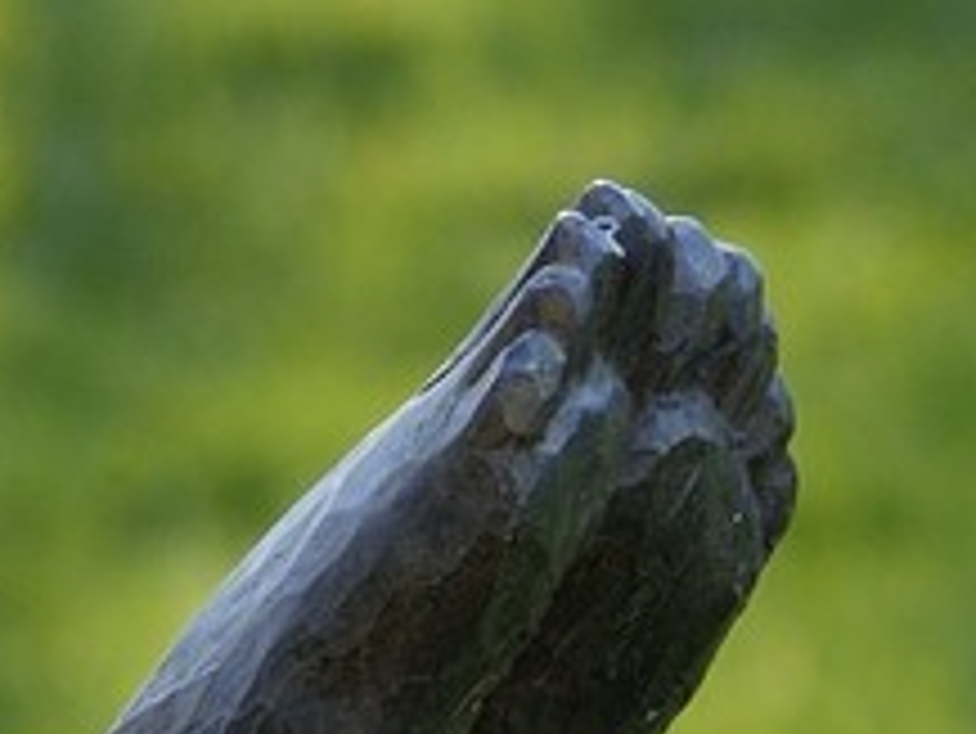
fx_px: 34925
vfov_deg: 1.2
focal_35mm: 1238
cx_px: -2370
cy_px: 2254
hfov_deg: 1.6
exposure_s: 1/250
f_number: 7.1
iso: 400
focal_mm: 175
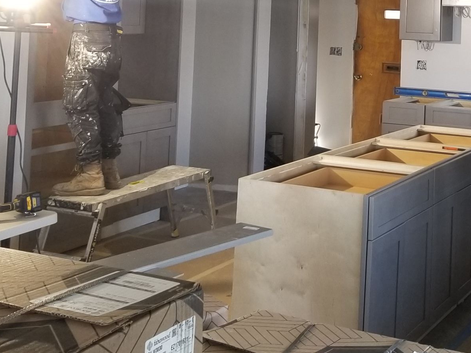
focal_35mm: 63
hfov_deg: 29.8
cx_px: 396
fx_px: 857
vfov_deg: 22.3
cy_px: -5
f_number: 1.7
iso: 100
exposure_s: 1/60
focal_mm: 4.25
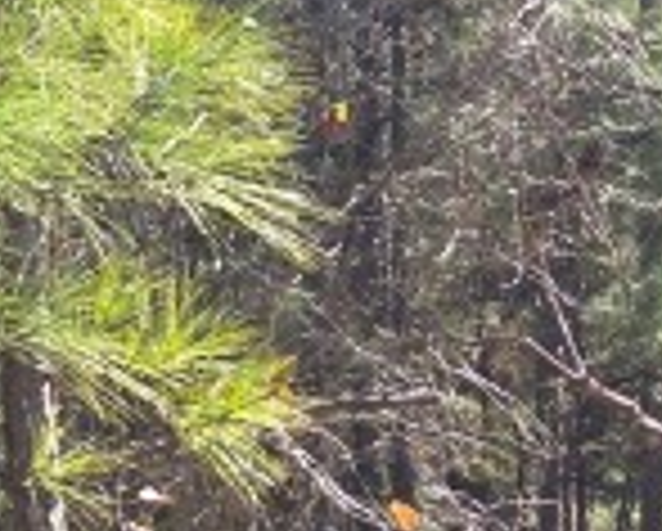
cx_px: -1504
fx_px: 3061
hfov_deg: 9.1
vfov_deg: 9.8
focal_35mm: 156
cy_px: 652
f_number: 1.7
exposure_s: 1/208
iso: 12
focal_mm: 6.3
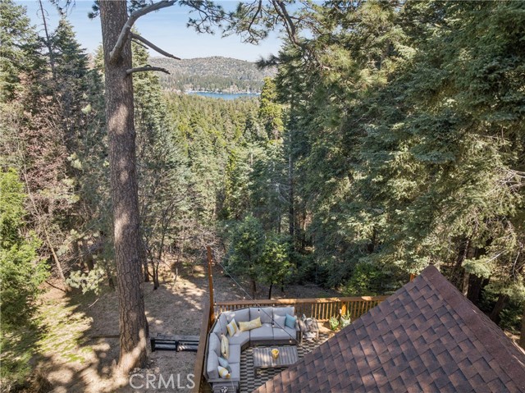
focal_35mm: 24
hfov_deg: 71.6
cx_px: 262
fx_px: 364
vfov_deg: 56.8
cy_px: 196
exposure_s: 1/20
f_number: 2.8
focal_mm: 12.3
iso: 100
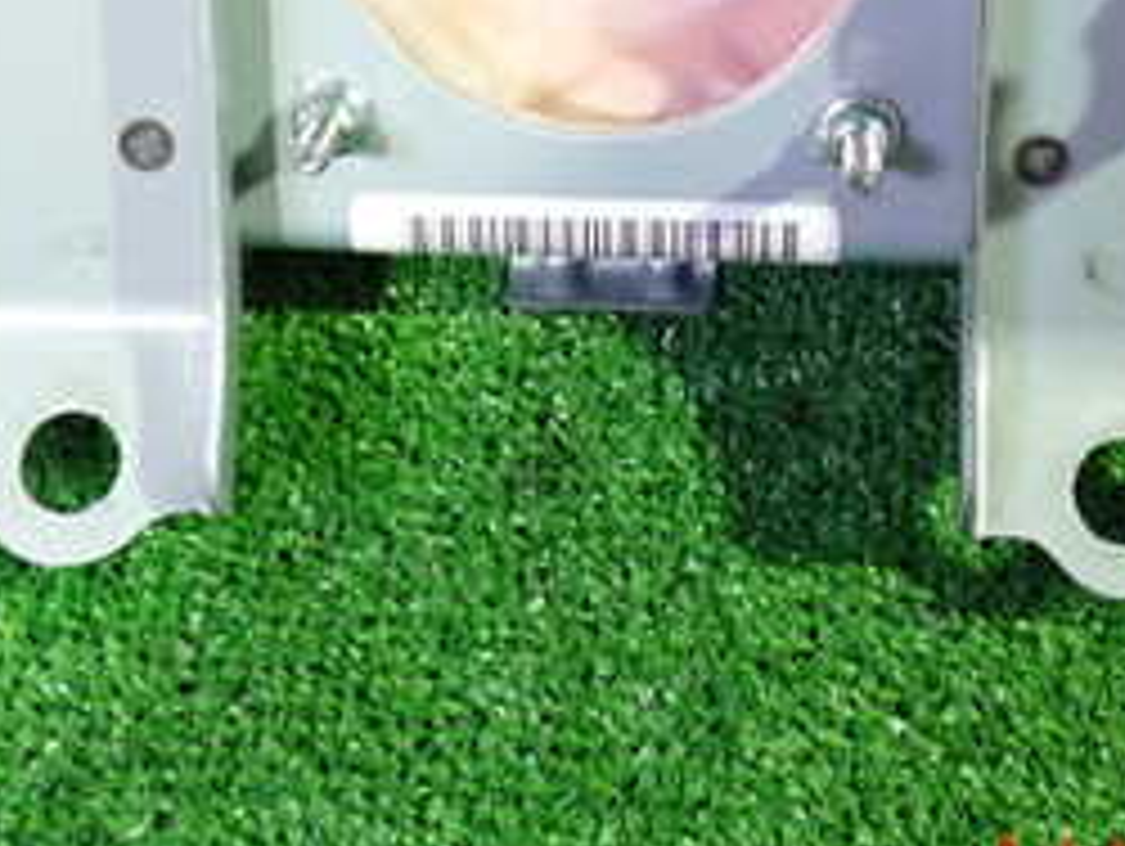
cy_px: -76
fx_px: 2342
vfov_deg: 19.6
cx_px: 666
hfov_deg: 27.0
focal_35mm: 72
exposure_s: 1/30
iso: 640
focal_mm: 5.4
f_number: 2.3
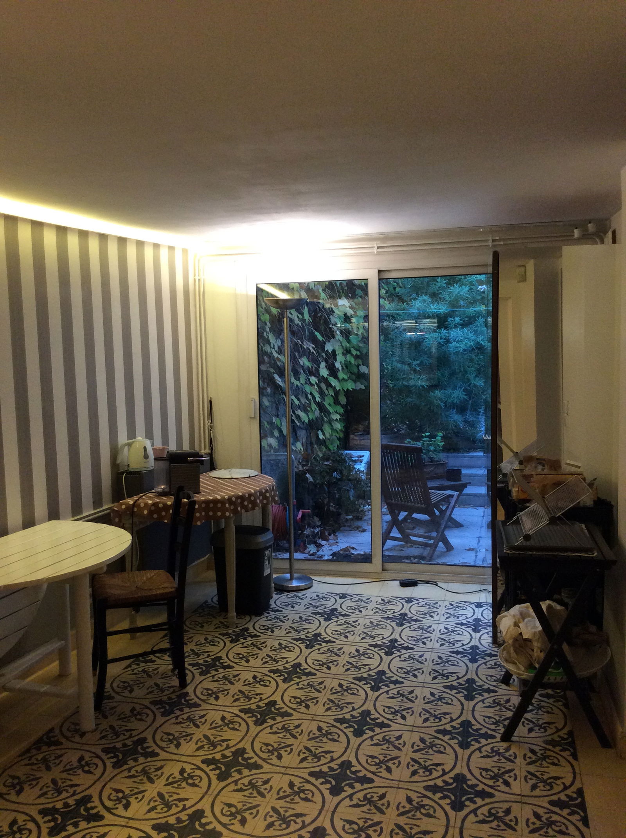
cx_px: 313
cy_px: 419
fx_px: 774
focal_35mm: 32
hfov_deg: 44.1
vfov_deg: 56.9
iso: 160
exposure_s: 1/25
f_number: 2.4
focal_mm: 3.3
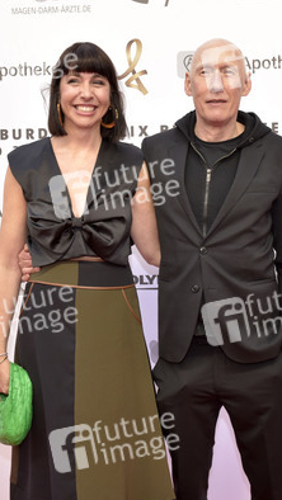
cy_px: 253
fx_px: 451
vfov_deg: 58.0
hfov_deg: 34.7
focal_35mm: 34
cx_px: 151
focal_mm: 32
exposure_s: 1/200
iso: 400
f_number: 5.6
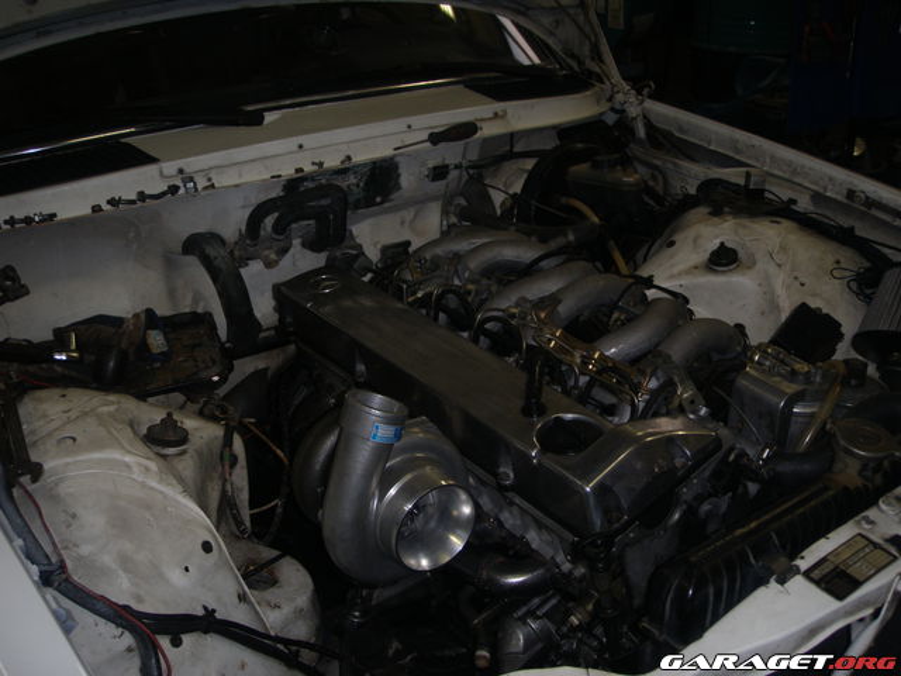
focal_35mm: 38
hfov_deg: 49.0
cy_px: 338
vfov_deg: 37.7
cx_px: 450
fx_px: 989
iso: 100
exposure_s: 1/30
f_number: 3.5
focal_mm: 6.7
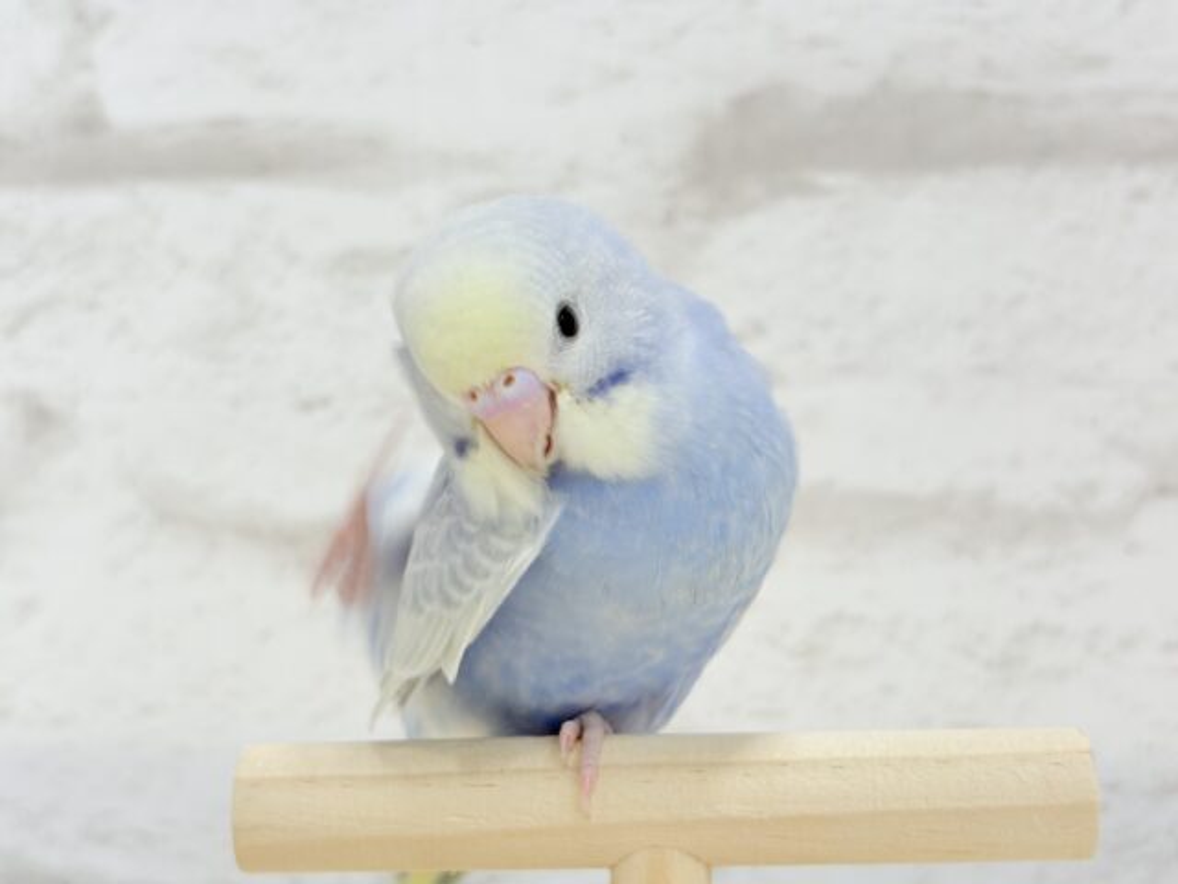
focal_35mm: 52
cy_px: 442
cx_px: 589
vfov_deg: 28.0
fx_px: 1770
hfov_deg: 36.8
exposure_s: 1/50
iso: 40
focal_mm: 5.96
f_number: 1.6
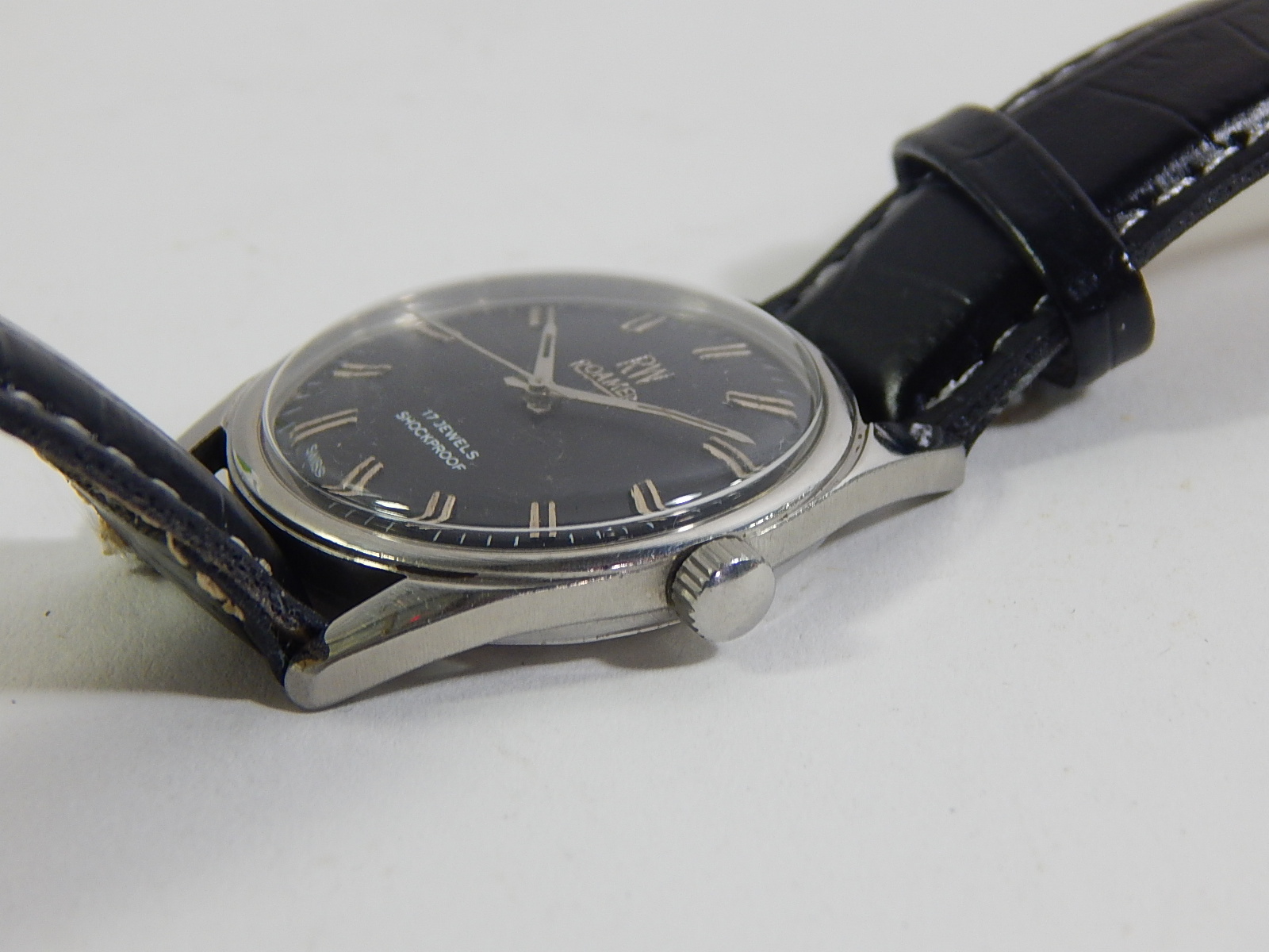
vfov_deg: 14.2
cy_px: 476
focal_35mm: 104
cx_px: 634
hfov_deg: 18.9
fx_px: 3813
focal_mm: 18.7
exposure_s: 1/30
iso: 220
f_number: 4.5
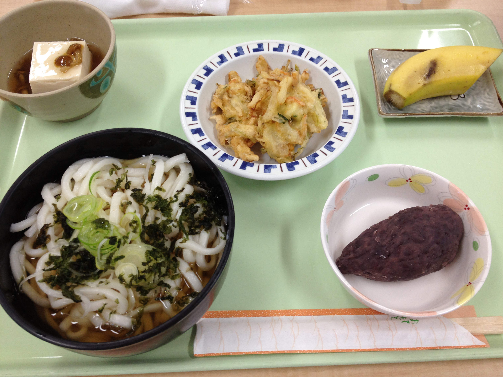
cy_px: 188
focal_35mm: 35
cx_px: 252
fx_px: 509
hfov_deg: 52.6
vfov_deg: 40.7
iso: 80
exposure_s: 1/40
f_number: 2.4
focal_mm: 4.28
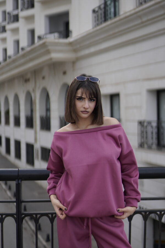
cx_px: 82
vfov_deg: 38.2
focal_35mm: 52
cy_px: 124
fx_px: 357
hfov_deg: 26.0
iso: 200
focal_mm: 35
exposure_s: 1/6400
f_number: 1.2
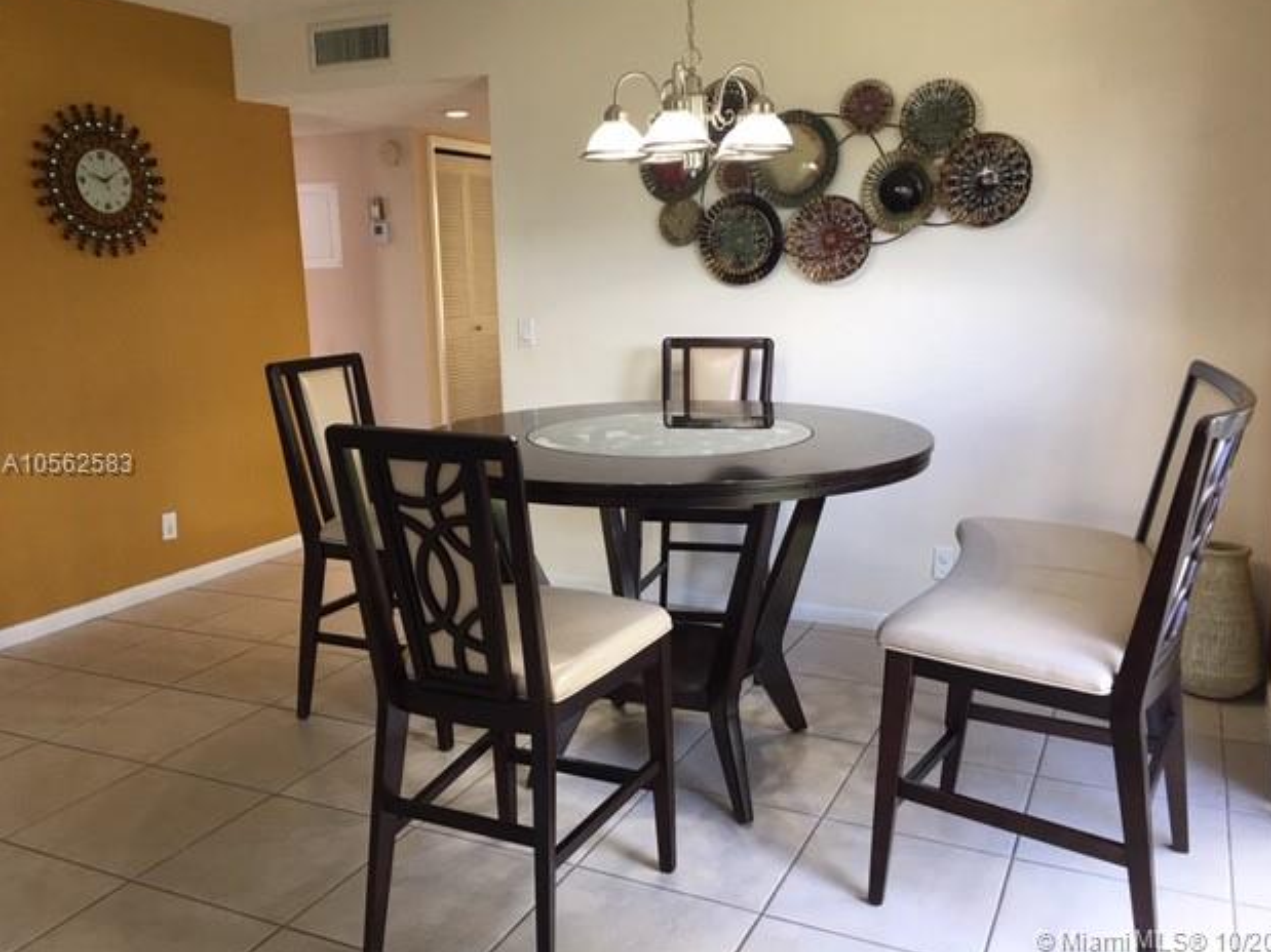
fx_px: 1101
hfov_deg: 60.0
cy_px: 466
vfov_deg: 46.8
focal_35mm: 30
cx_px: 655
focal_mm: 4.15
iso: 32
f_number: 2.2
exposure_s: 1/30
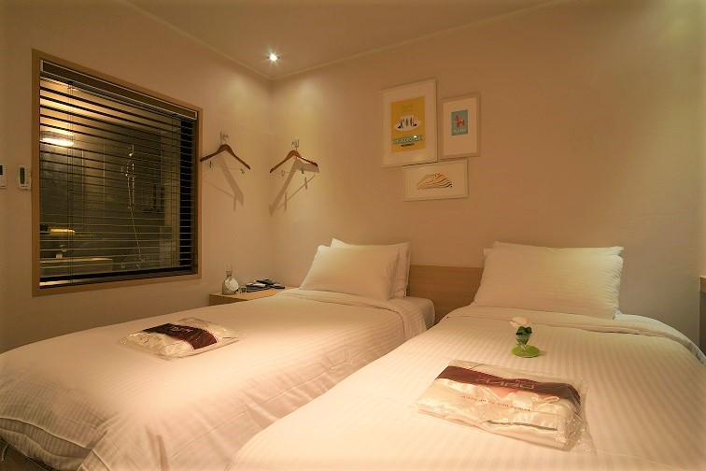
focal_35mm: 18
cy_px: 236
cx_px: 353
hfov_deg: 90.0
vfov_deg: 67.4
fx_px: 353
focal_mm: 18
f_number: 11
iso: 160
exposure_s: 1/1.25
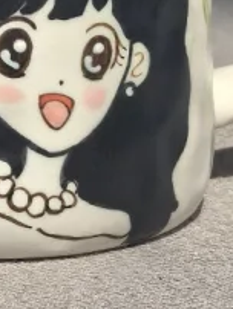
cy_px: -99
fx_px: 2167
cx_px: -288
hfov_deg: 5.9
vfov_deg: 8.1
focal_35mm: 242
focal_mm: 5.75
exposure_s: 1/5988
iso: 50
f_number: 2
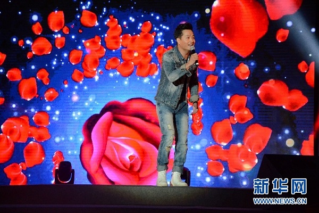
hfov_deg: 18.2
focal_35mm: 112
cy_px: 106
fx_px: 997
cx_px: 160
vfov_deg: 12.2
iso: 3600
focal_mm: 75
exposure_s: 1/200
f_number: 5.3
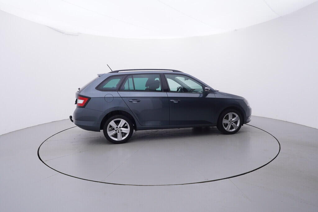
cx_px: 159
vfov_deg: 56.2
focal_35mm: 22
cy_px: 106
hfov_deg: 77.3
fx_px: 199
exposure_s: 1/80
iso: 200
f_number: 5
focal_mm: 15
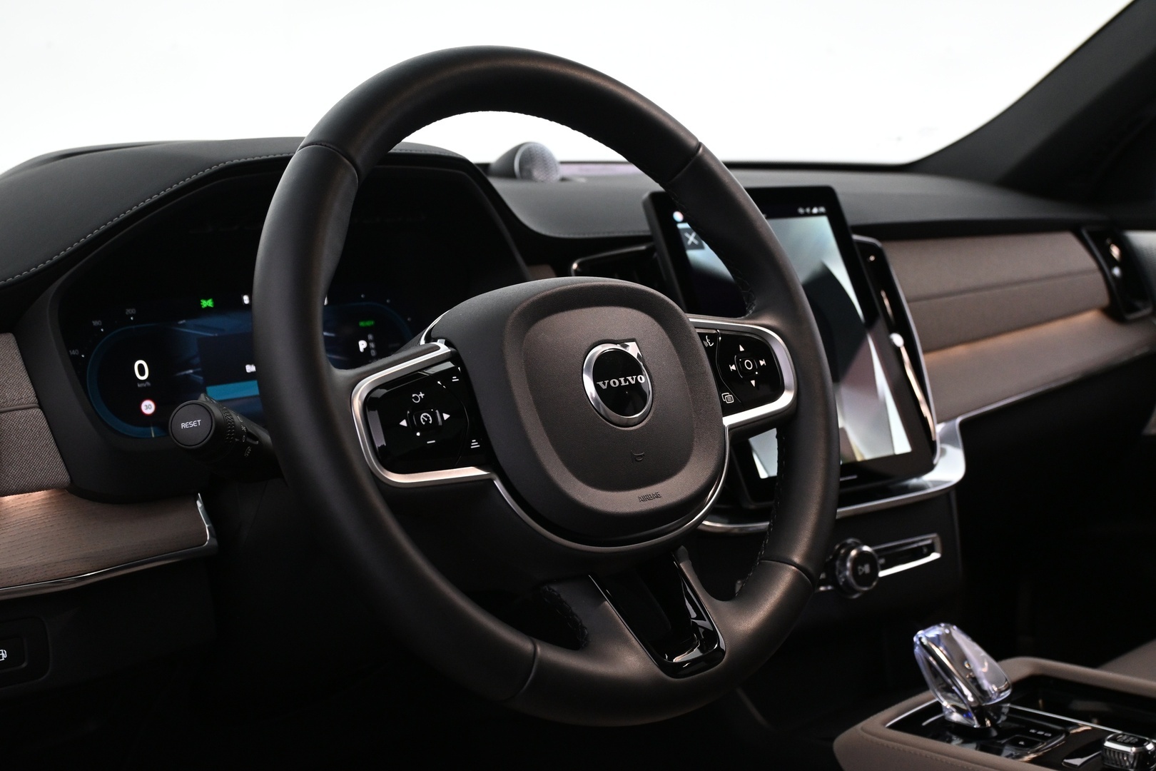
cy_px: 386
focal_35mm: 42
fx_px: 1349
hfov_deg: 46.4
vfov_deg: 31.9
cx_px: 578
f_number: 4.5
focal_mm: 28
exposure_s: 1/40
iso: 1600
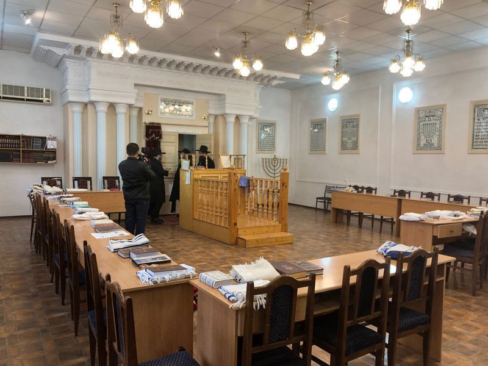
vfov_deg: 49.7
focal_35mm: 28
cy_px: 183
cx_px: 244
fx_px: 395
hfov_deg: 63.4
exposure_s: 1/50
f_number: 1.8
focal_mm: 4
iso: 200
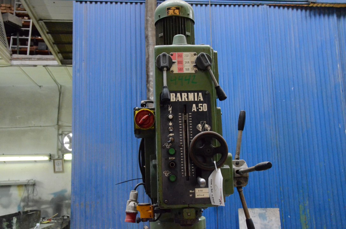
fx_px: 374
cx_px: 173
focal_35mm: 39
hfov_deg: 49.6
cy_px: 114
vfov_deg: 34.1
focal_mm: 26
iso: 6400
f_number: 6.3
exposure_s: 1/250
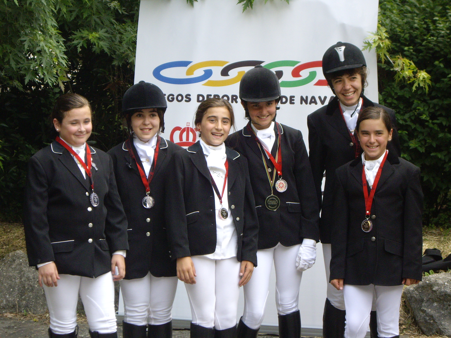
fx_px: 1485
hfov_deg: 17.3
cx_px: 226
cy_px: 169
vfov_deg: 13.0
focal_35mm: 114
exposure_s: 1/200
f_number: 5.2
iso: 200
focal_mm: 18.6
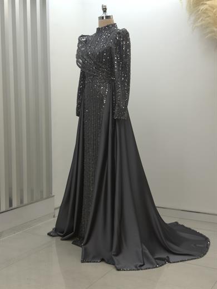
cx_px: 108
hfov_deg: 30.3
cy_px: 144
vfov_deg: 39.7
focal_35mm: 48
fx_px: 401
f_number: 1.78
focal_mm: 6.76
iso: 64
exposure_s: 1/606
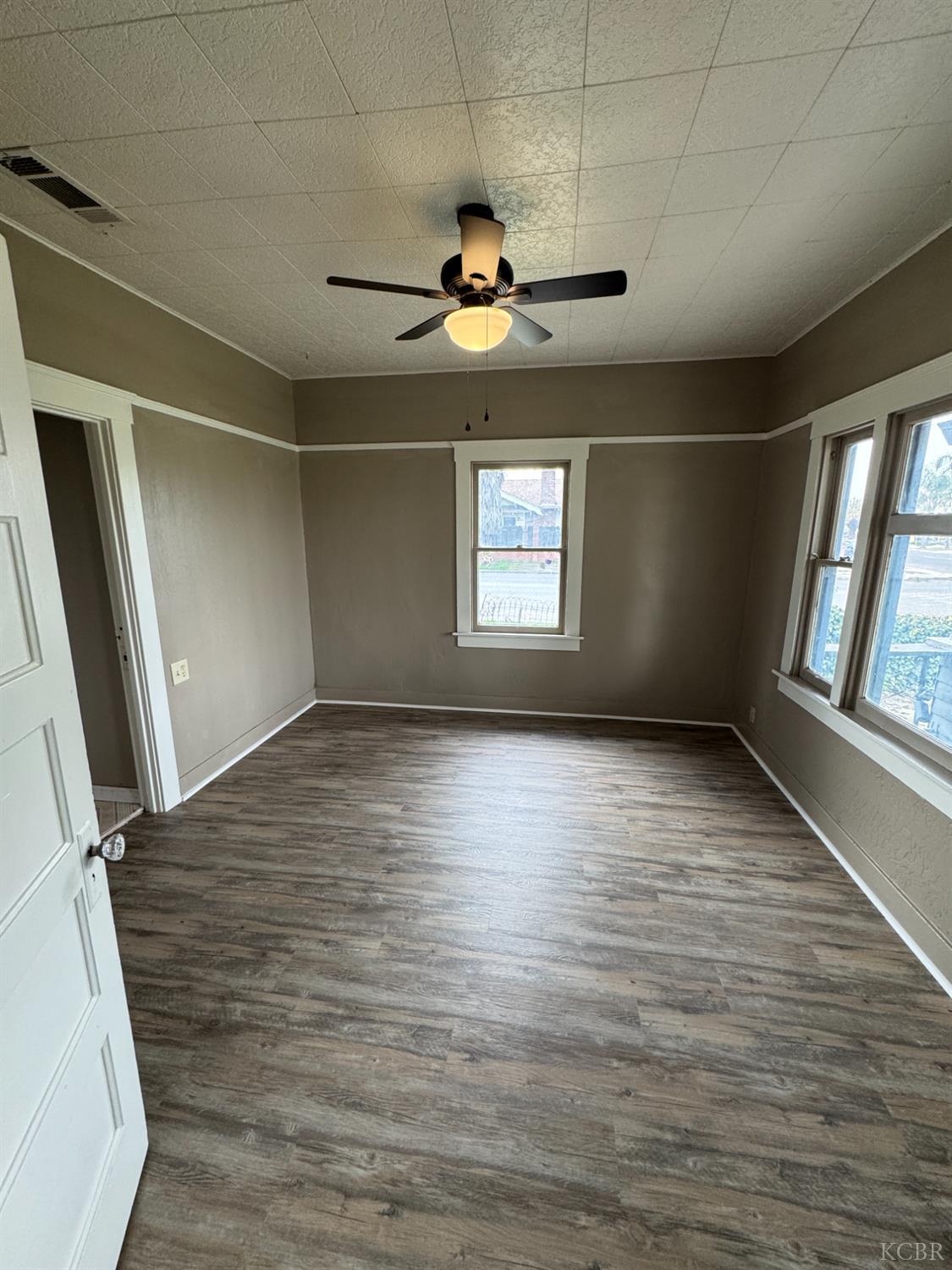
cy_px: 635
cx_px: 476
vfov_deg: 102.1
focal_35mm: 14
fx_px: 513
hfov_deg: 85.7
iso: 160
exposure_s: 1/120
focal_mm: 2.22
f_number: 2.2
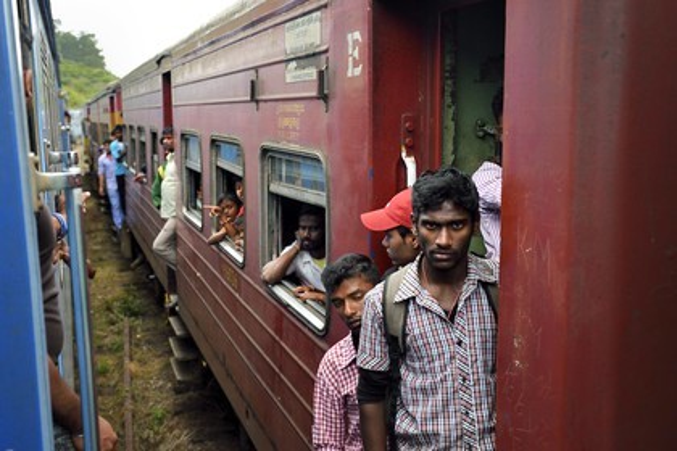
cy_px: 226
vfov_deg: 35.1
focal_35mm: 38
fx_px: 715
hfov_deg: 50.7
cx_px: 338
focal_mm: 38
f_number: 4
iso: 800
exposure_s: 1/1600
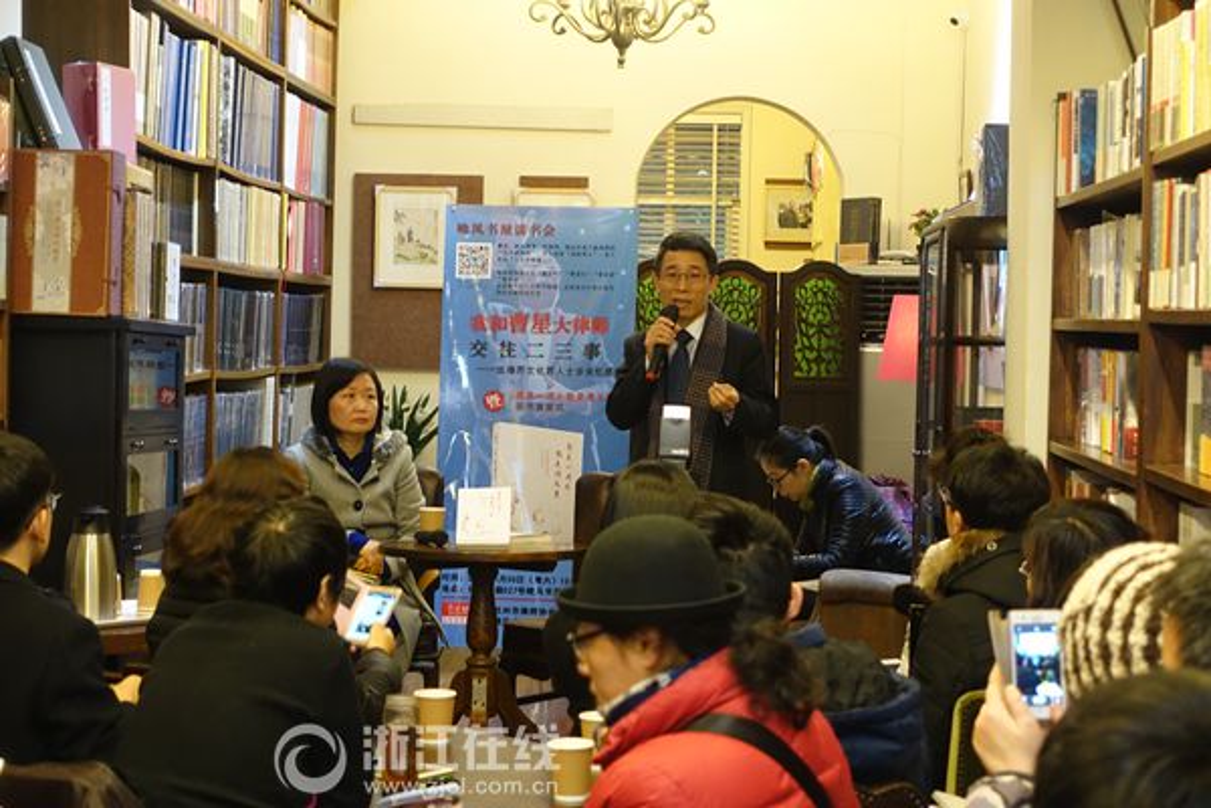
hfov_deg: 28.8
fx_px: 2355
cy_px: 404
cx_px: 606
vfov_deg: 19.5
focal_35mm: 70
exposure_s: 1/25
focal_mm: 25.7
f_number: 2.8
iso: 800
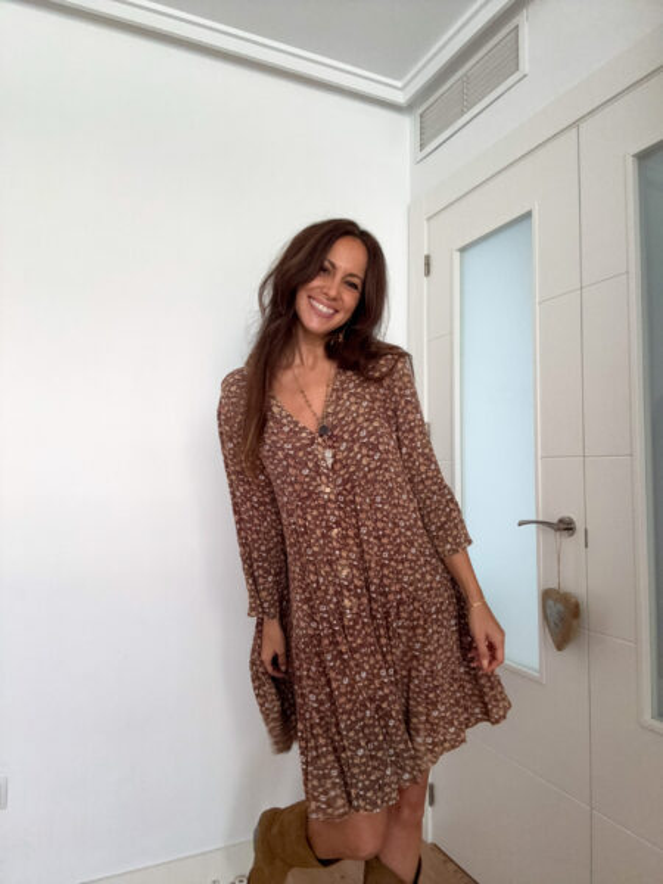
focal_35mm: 23
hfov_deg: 58.9
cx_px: 332
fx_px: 587
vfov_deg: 73.9
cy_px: 442
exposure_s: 1/73
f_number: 1.9
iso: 80
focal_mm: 2.69
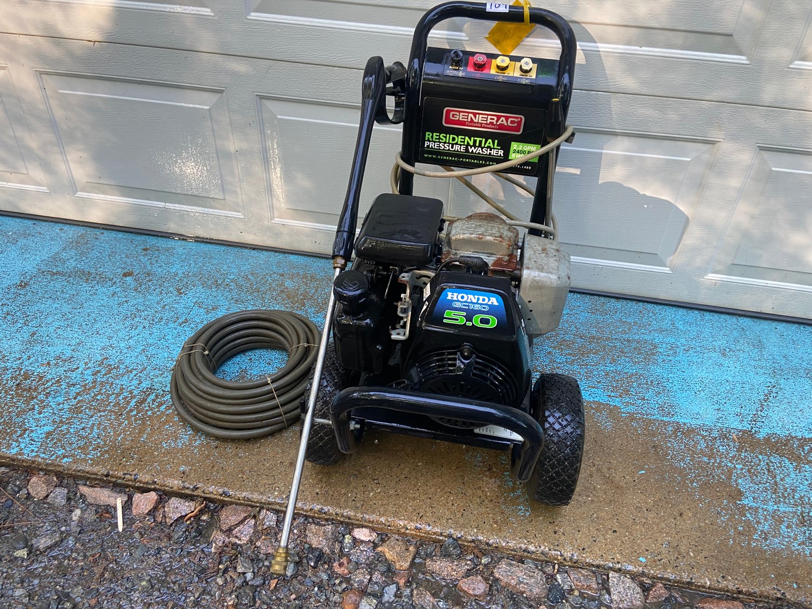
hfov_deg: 67.3
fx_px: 610
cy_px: 304
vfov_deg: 53.1
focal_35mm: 26
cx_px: 406
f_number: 1.8
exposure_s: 1/64
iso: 125
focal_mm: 4.25
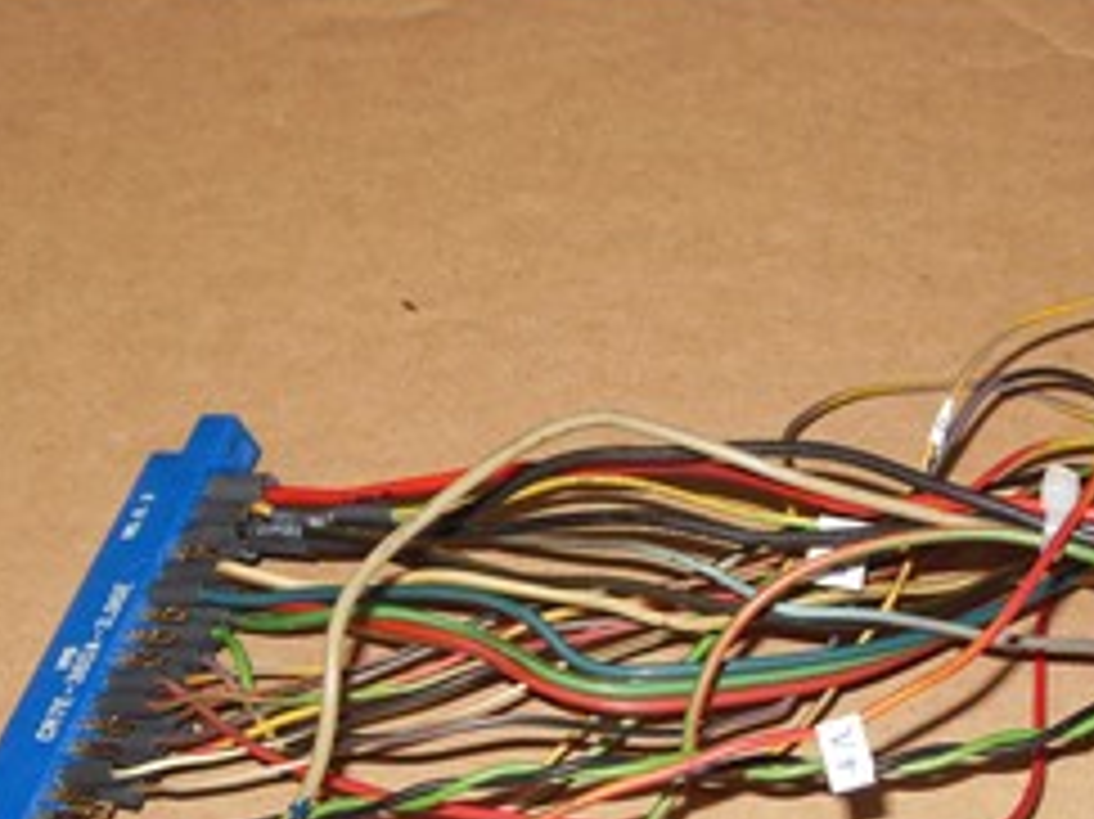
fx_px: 2211
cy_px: 567
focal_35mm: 70
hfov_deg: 27.2
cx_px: 900
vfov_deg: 20.9
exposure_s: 1/30
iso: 200
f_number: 7.2
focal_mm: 6.8
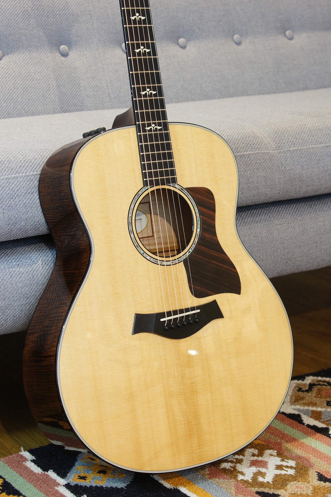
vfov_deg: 24.3
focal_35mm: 84
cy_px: 249
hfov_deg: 16.4
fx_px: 1152
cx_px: 164
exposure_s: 1/4
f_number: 7.1
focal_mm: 55
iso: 100
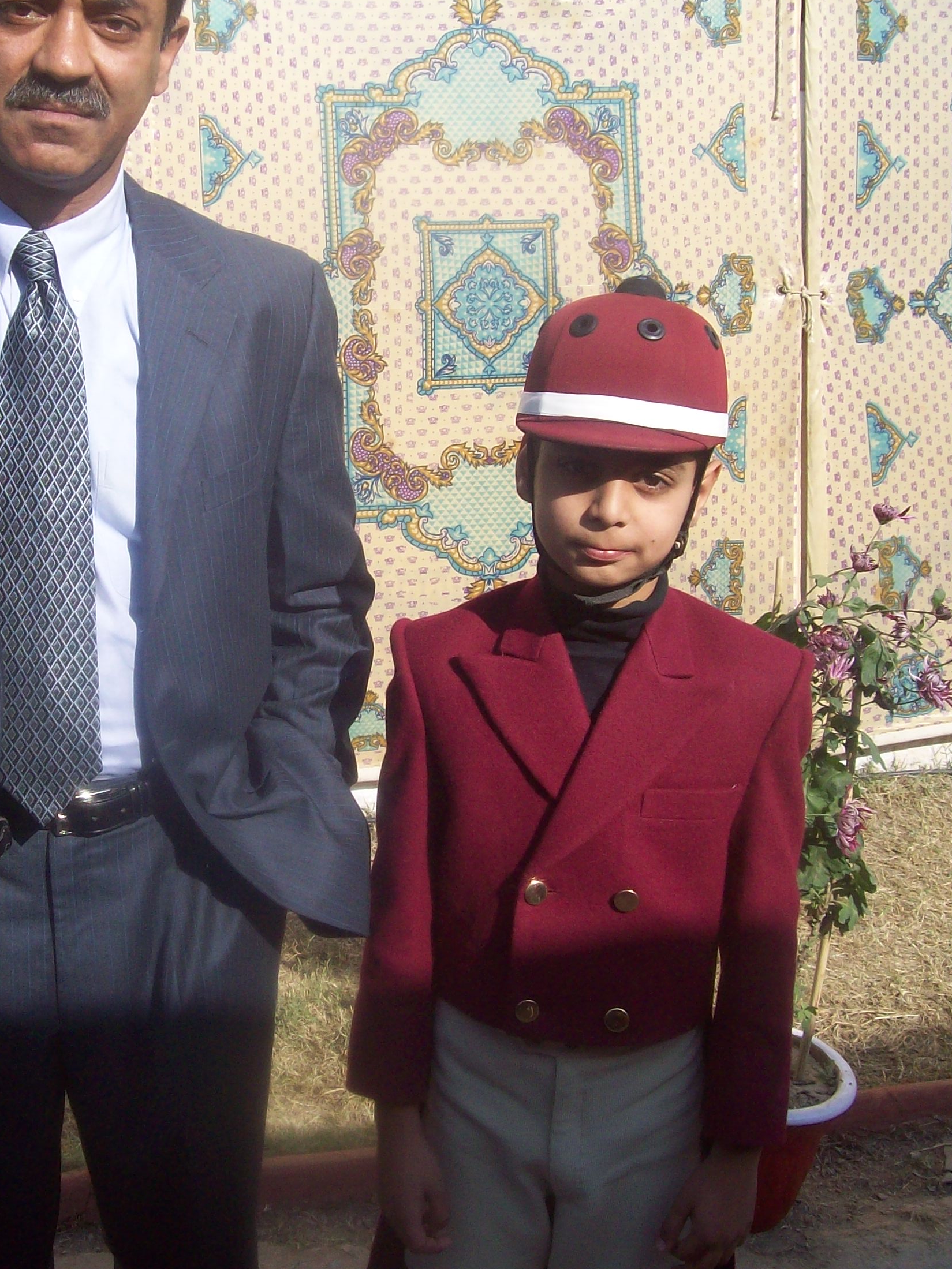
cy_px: 553
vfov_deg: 38.1
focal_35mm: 50
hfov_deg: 28.9
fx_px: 1834
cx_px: 327
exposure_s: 1/397
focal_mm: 6
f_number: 4.8
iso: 80
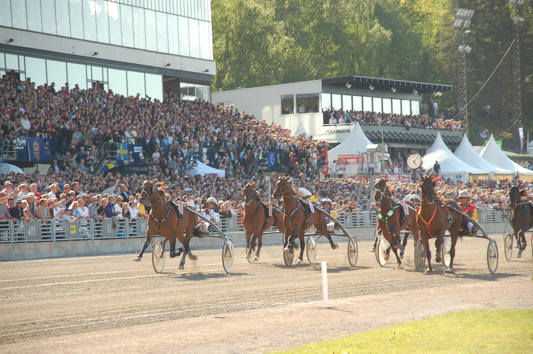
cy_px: 177
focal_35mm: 165
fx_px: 2439
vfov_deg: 8.3
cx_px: 266
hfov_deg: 12.5
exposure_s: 1/500
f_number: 5.6
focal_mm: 110
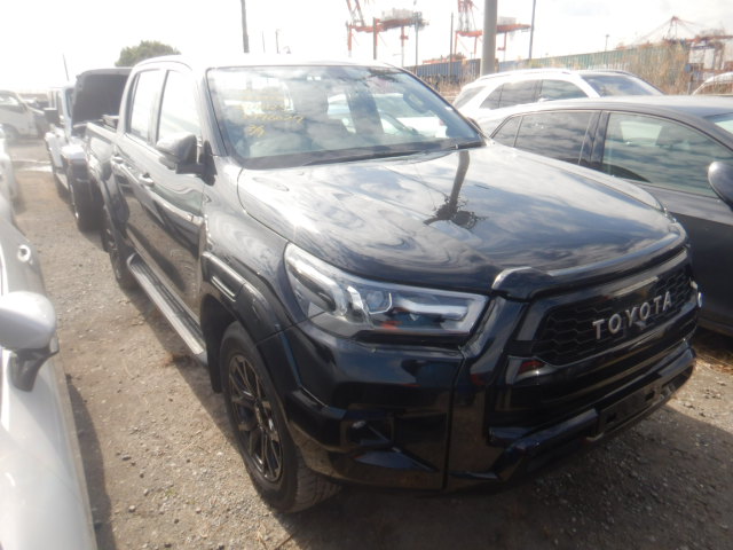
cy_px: 275
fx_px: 508
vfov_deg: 56.8
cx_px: 366
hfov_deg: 71.6
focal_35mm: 24
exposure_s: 1/250
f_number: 2.8
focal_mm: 4.3
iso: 125
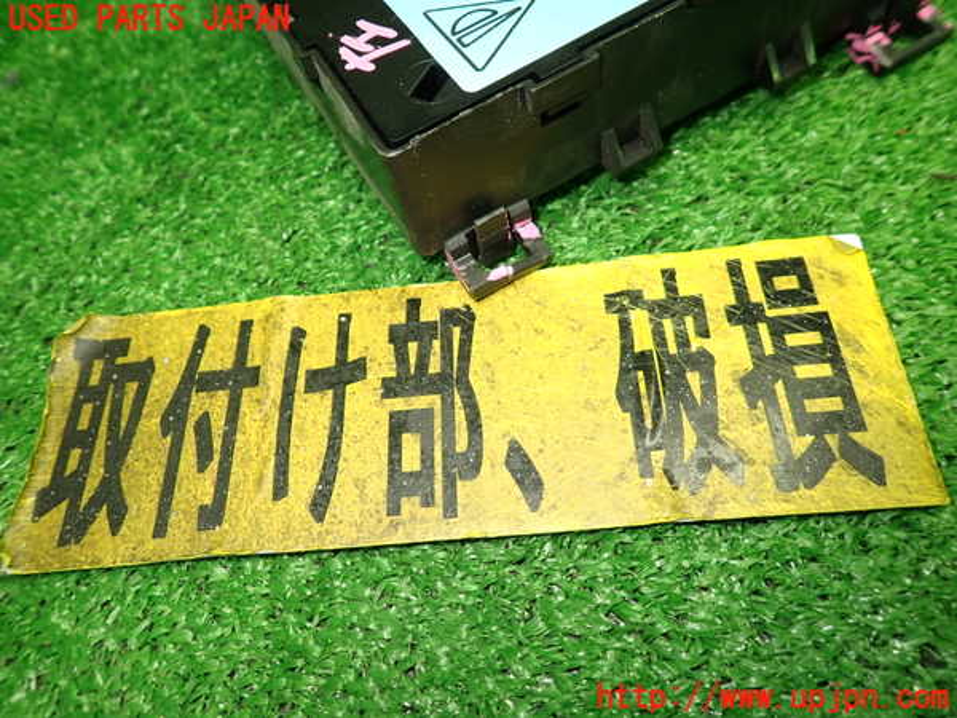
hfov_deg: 69.4
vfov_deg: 54.9
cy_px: 359
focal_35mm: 25
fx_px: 691
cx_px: 478
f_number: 2
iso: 200
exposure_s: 1/50
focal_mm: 4.5
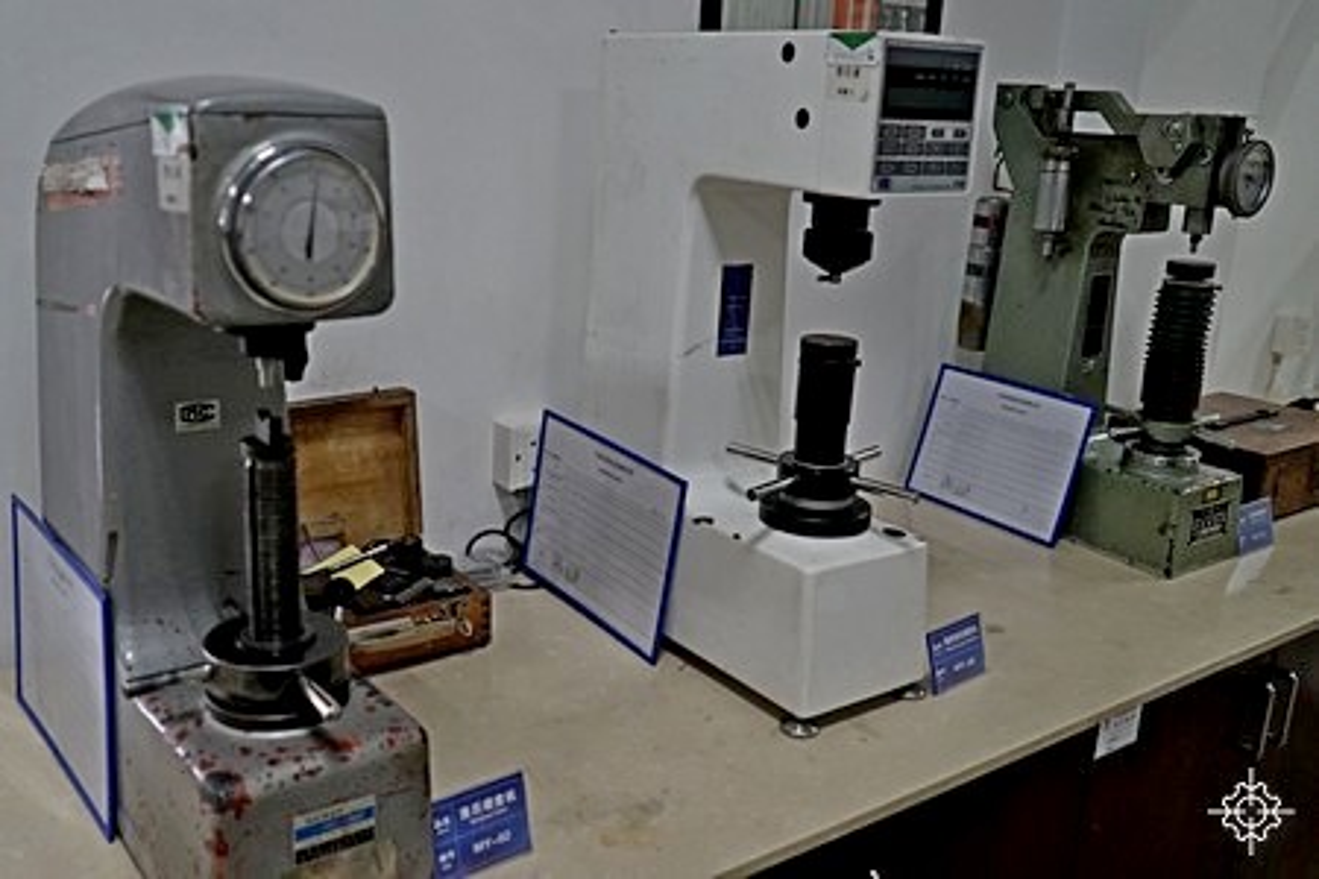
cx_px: 660
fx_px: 1026
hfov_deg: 65.5
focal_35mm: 28
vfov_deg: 46.4
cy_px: 440
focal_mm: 28
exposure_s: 1/160
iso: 3200
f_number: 3.5
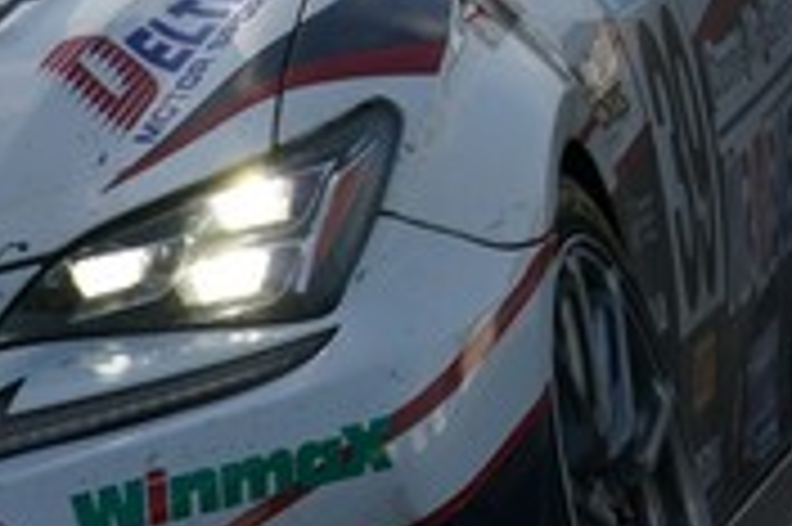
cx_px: -544
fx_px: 38661
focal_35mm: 1759
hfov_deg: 1.2
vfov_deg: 0.8
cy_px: 328
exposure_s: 1/800
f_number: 7.1
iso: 250
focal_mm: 430
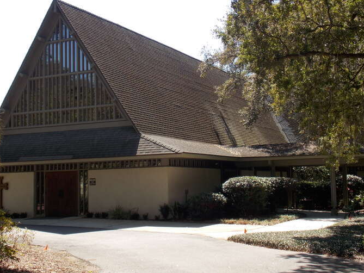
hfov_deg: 34.9
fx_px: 578
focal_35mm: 55
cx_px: 175
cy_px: 125
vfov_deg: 26.6
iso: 80
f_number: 3.7
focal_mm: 8.1
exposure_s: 1/320
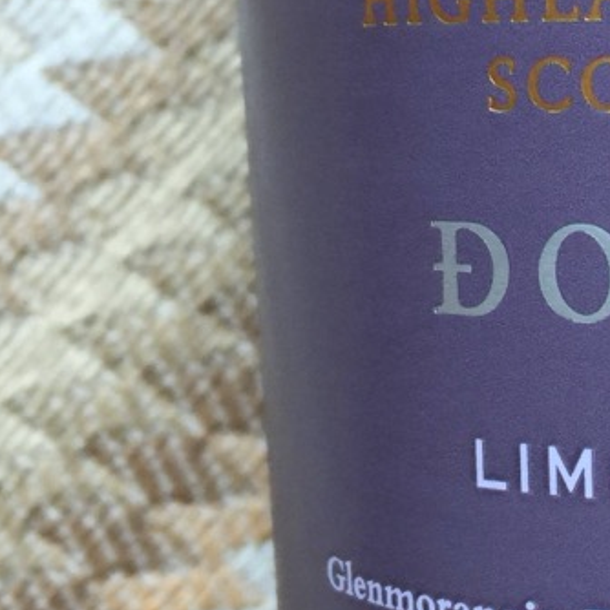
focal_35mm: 92
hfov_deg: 17.8
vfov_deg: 18.8
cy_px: 226
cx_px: 776
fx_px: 1834
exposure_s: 1/15
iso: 32
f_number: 2.2
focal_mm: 4.15
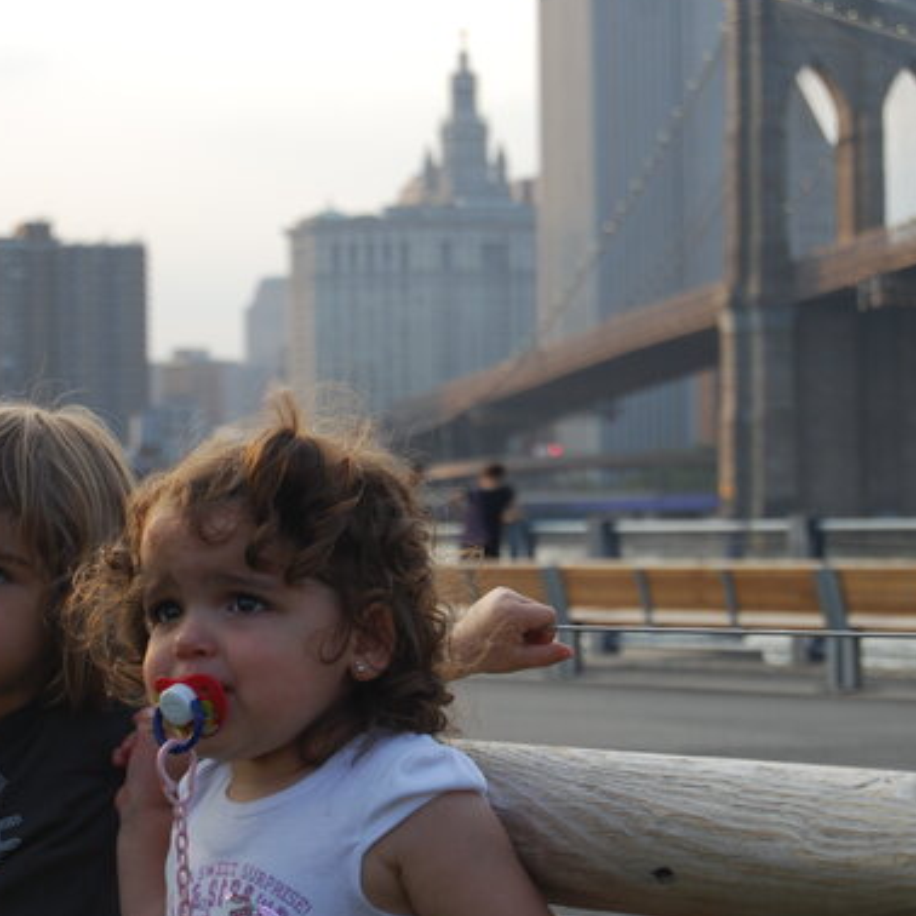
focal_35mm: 119
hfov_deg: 14.7
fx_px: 3554
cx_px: 431
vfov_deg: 14.7
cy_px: 443
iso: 125
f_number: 5.6
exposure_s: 1/125
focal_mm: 55
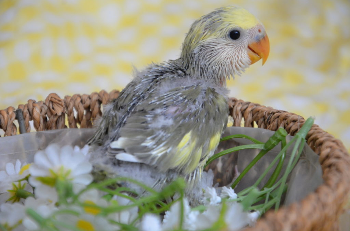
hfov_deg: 13.1
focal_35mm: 158
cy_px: 116
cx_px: 175
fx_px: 1528
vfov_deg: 8.7
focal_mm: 105
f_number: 5.6
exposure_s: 1/50
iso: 1600
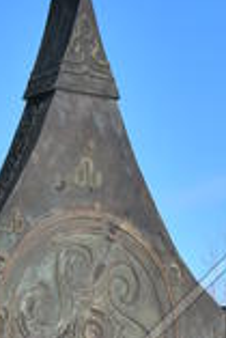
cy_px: 512
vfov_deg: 12.6
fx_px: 1456
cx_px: -25
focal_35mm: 155
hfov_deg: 8.8
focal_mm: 28
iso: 100
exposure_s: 1/400
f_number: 10
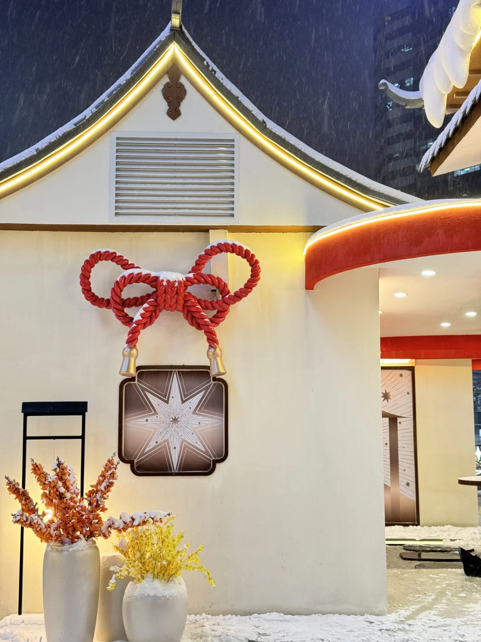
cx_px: 240
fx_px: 889
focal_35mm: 48
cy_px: 321
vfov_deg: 39.7
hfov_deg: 30.3
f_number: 1.78
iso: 100
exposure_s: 1/49
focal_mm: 6.76
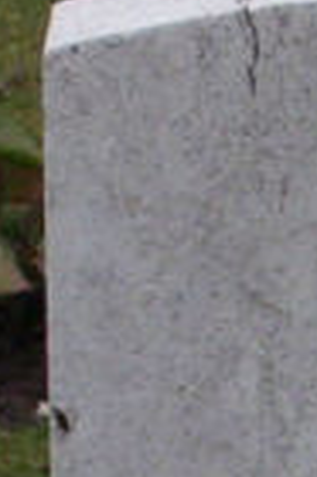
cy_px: 969
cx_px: 460
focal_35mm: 479
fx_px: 6342
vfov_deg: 4.3
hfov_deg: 2.9
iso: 100
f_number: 3.62
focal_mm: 10.76
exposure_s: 1/379
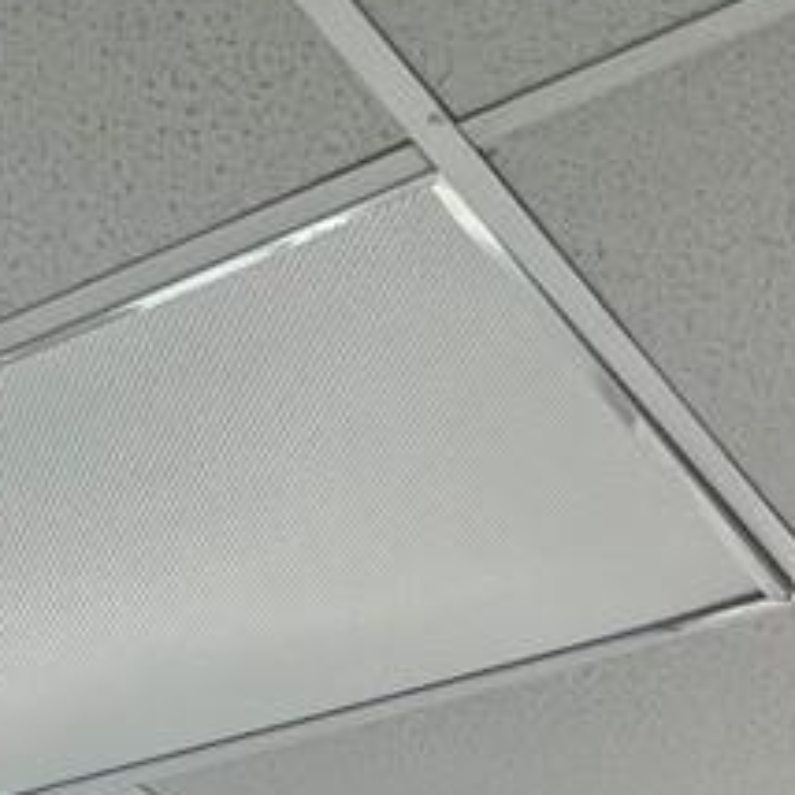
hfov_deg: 19.0
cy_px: 2121
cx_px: -171
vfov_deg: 12.8
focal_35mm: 86
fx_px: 2235
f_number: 1.8
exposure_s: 1/120
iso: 40
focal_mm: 1.57
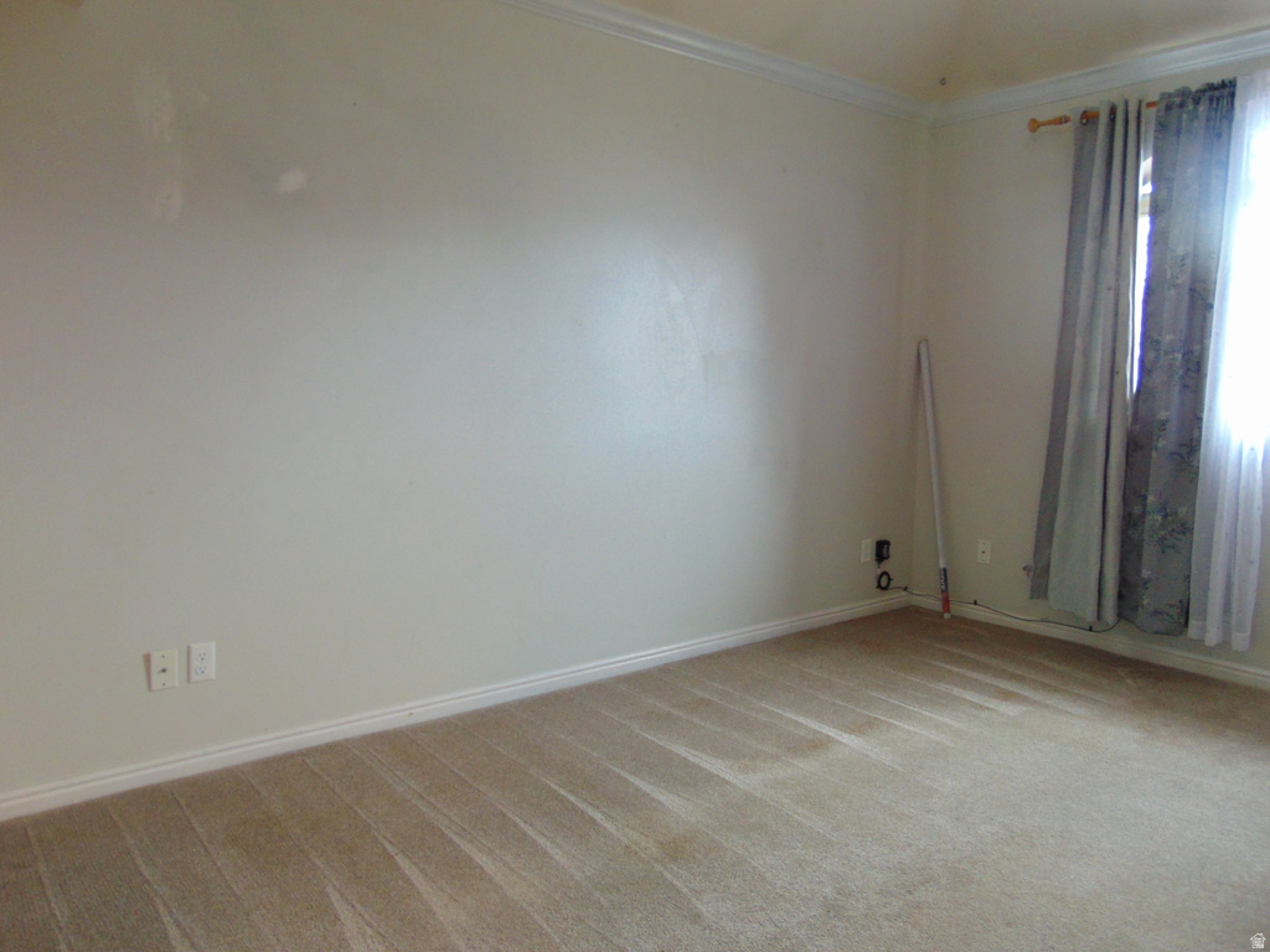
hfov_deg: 69.4
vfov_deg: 54.9
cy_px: 476
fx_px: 917
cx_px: 635
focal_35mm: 25
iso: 200
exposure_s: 1/30
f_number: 3
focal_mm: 4.5
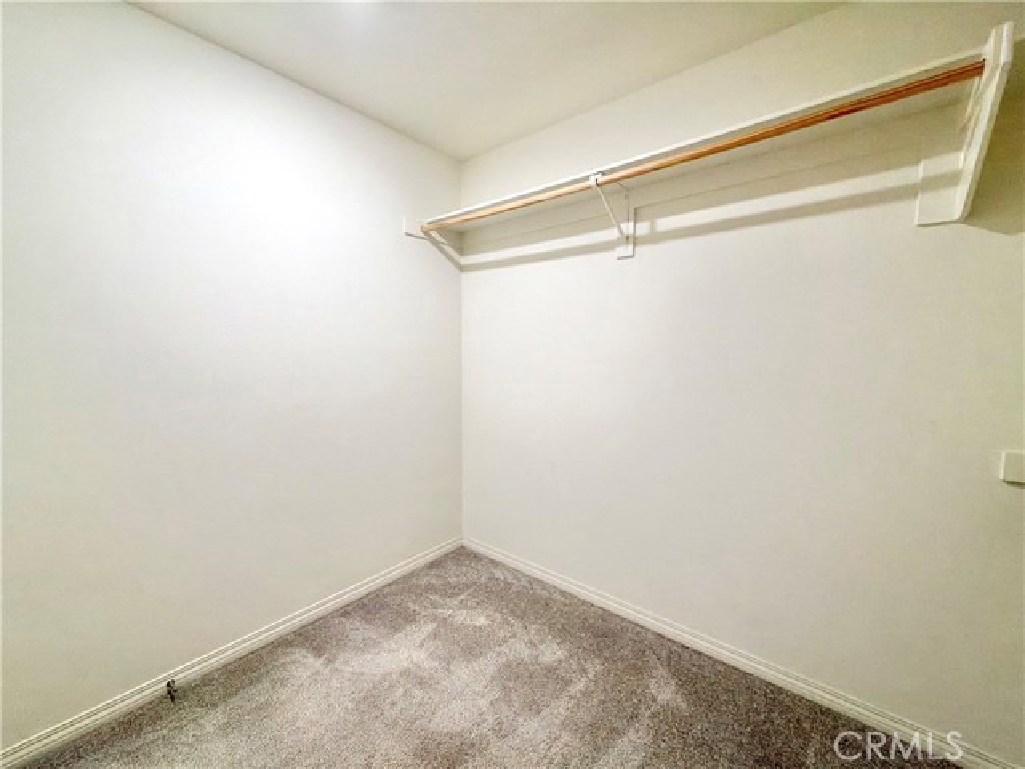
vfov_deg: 85.7
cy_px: 384
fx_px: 415
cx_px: 512
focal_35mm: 14
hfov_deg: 102.1
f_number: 2.2
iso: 200
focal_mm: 2.22
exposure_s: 1/60
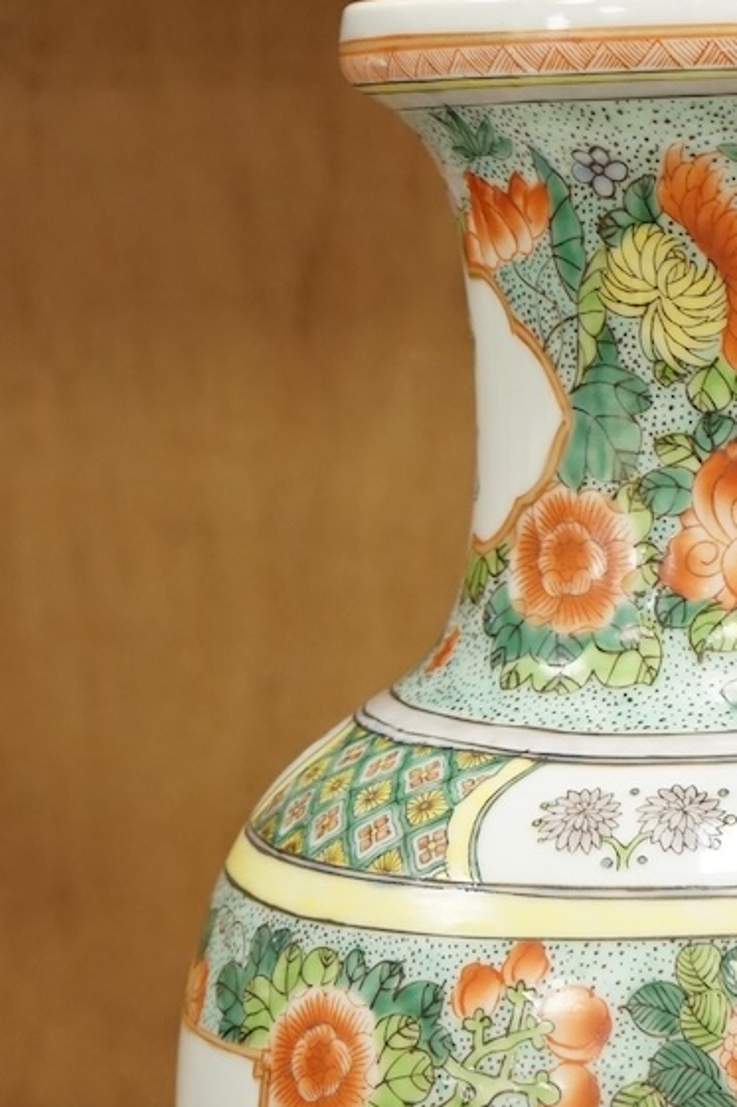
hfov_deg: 9.6
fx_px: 4240
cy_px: 817
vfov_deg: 14.8
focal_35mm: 138
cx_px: 1119
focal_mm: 45
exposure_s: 1/100
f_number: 5.6
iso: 1600
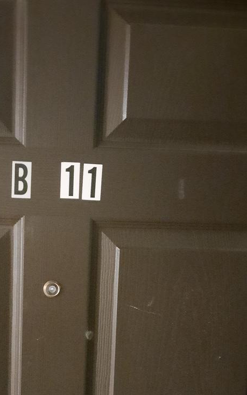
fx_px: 420
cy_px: 281
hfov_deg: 32.0
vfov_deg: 49.0
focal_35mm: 39
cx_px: 52
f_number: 2
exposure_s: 1/10
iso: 2500
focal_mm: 4.6
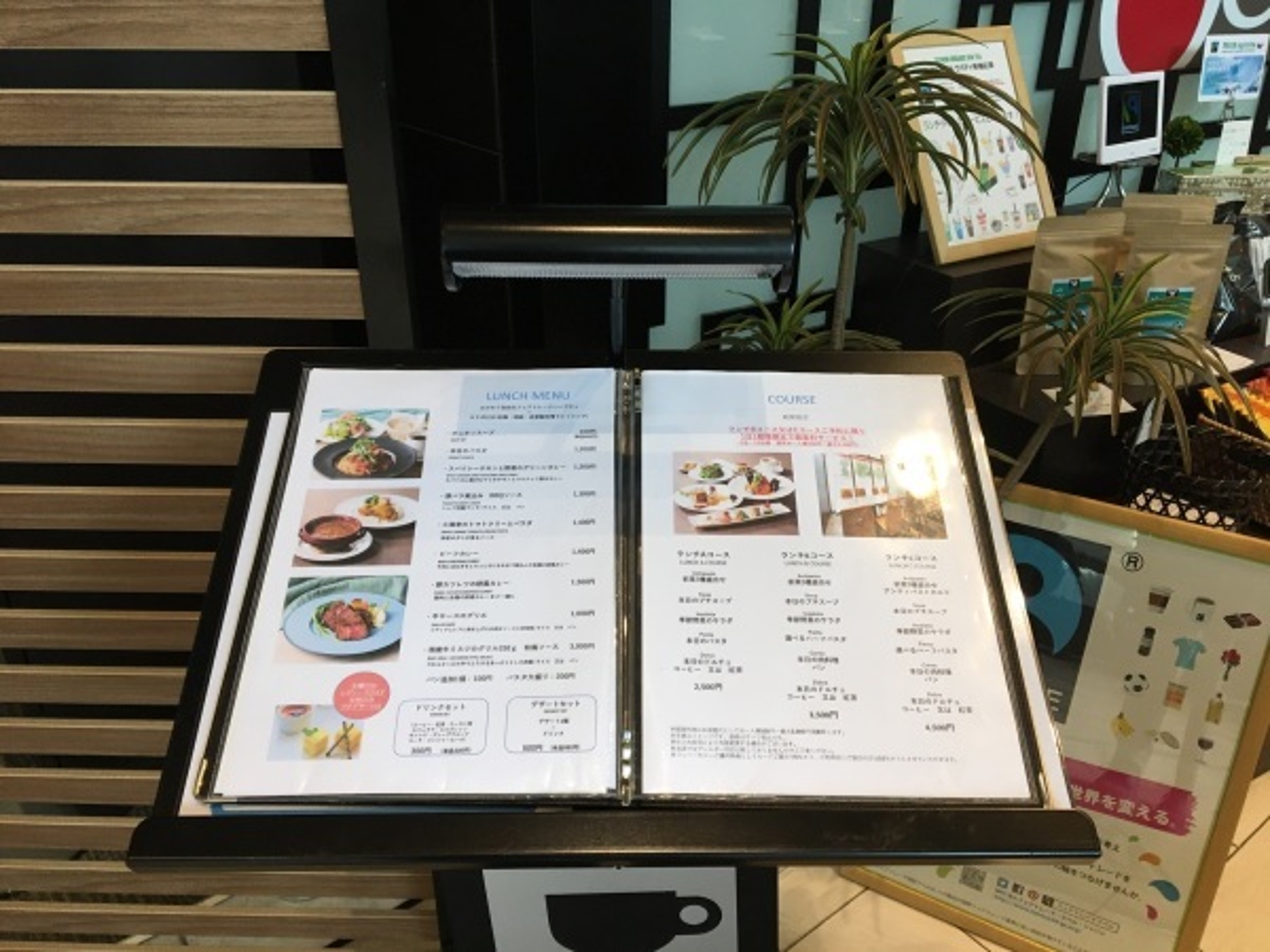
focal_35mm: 29
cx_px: 635
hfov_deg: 61.7
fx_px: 1064
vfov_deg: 48.2
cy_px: 476
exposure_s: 1/30
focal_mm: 4.15
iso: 40
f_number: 2.2
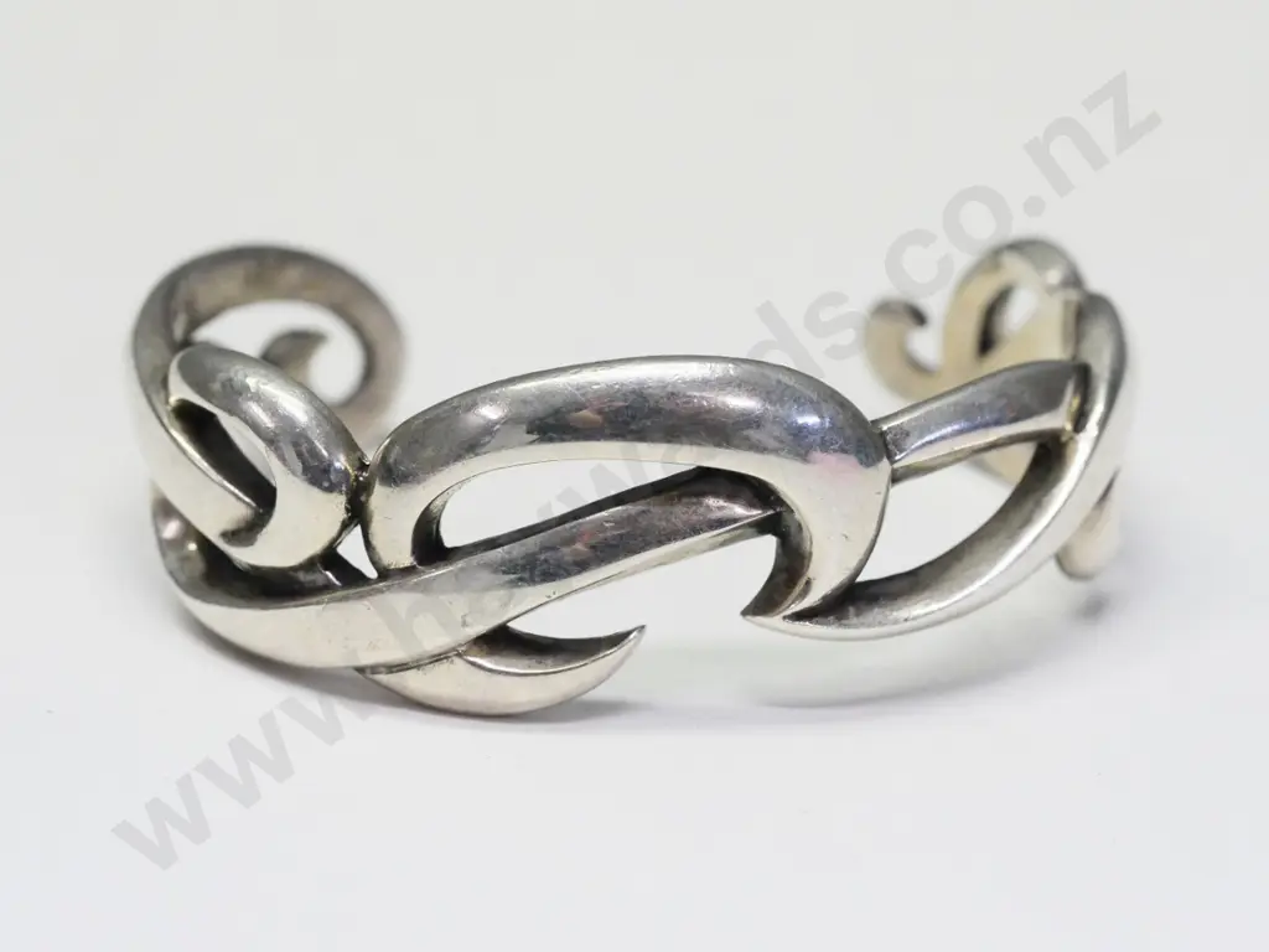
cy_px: 476
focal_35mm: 120
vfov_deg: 12.3
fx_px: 4399
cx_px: 634
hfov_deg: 16.4
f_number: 5.6
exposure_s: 1/200
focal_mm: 60
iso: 3200
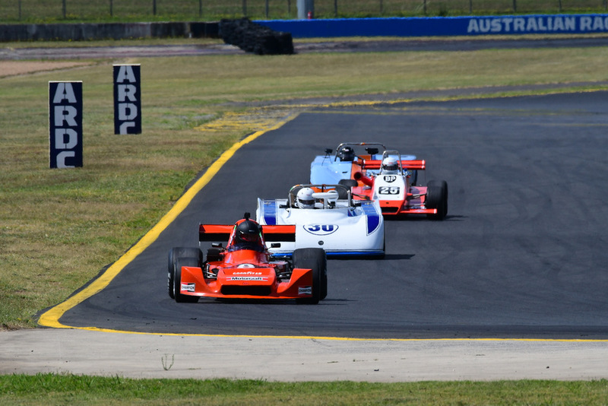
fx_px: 12671
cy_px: 203
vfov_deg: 1.8
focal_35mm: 750
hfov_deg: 2.7
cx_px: 304
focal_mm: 500
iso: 320
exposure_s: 1/640
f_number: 13
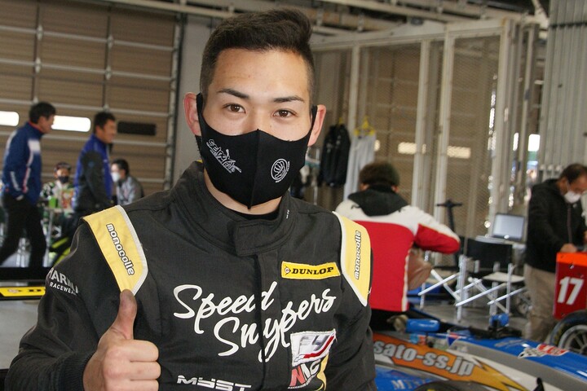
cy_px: 196
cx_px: 294
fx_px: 636
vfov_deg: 34.2
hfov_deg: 49.6
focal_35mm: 39
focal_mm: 26
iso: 400
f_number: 5.6
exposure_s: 1/60
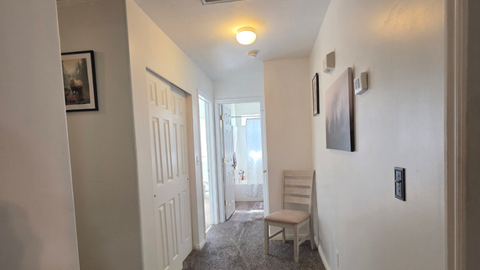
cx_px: 240
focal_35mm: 19
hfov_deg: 89.6
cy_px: 161
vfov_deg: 57.9
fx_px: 242
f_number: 1.9
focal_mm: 2.2
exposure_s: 1/120
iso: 250
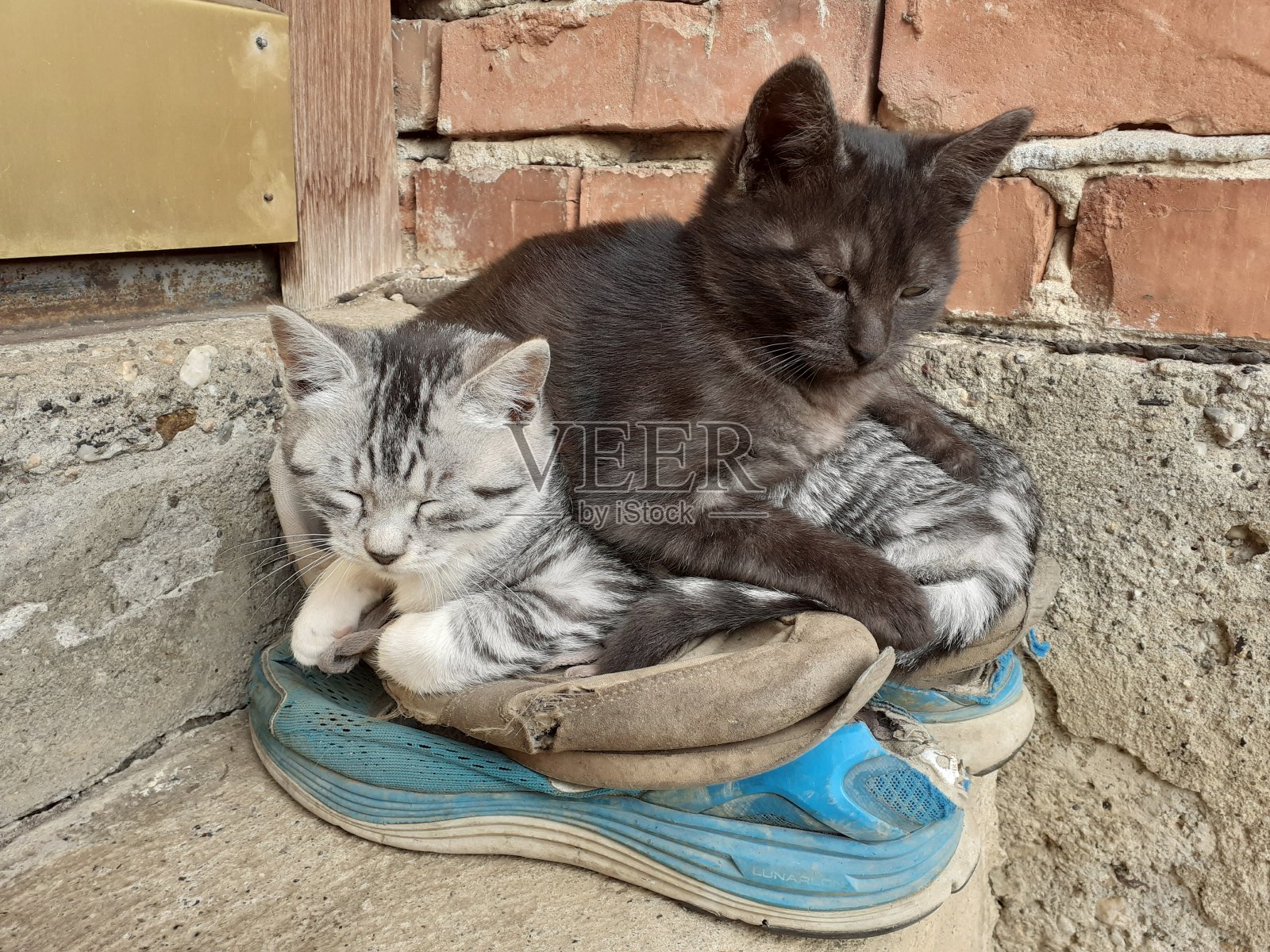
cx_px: 635
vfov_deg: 51.4
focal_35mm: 27
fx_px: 991
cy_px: 476
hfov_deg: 65.3
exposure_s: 1/205
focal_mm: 3.6
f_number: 1.9
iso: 40
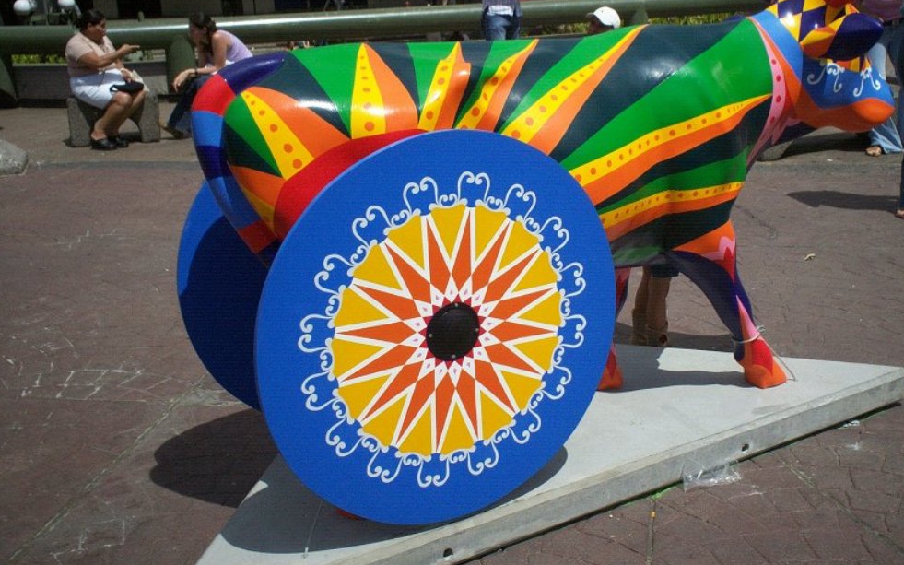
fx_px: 1059
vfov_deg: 29.7
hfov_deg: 46.1
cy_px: 212
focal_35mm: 43
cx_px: 502
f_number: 4.5
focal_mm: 6
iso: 100
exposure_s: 1/1300
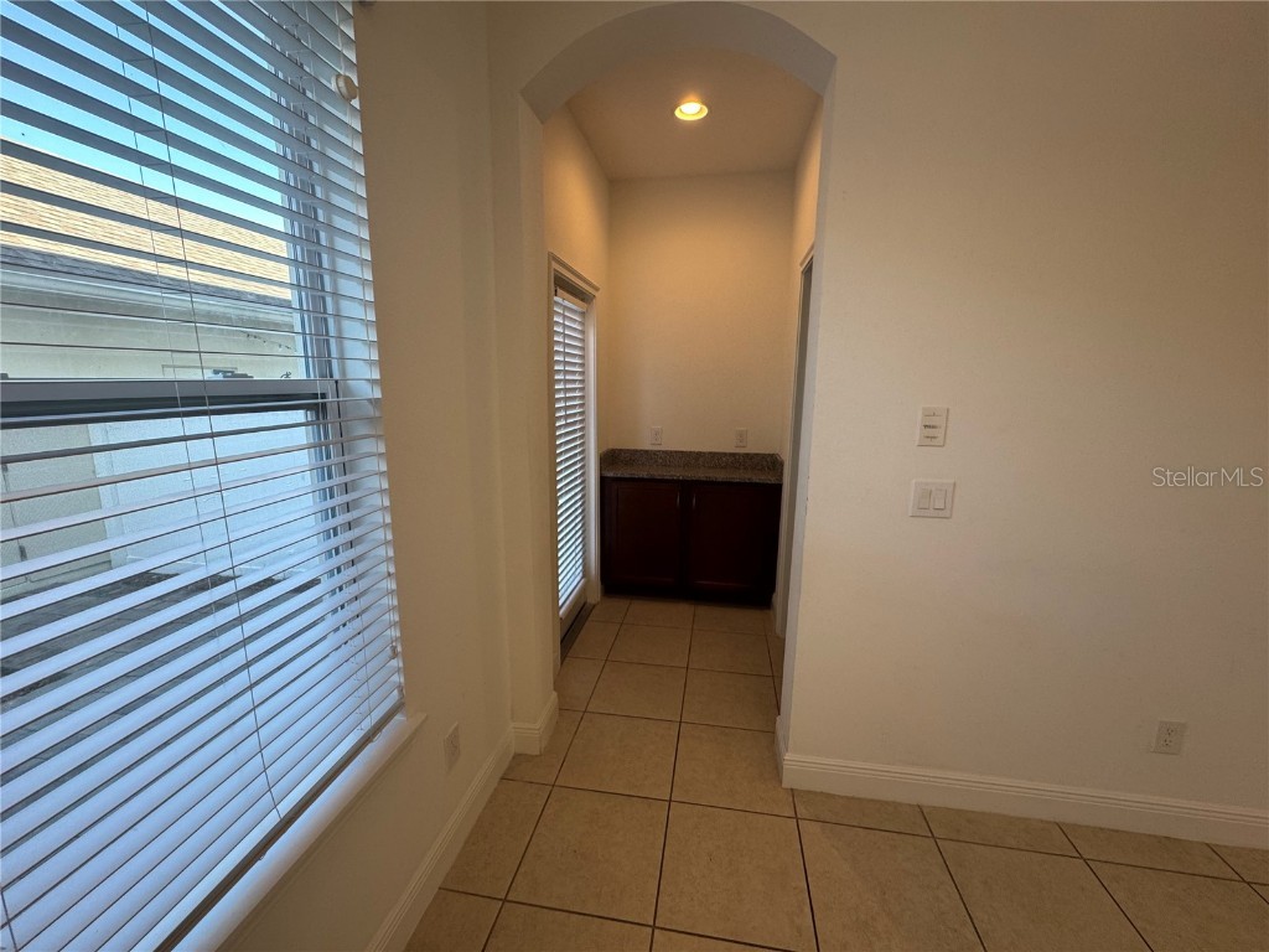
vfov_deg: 85.7
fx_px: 513
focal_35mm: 14
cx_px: 634
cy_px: 476
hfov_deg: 102.1
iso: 125
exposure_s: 1/120
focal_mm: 2.22
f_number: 2.2
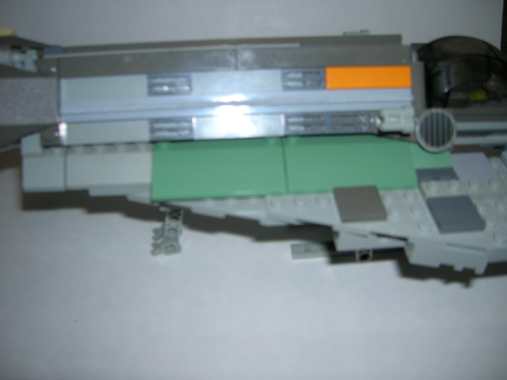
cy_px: 190
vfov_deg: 41.8
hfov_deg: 54.0
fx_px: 498
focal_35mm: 34
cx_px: 254
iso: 50
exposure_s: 1/60.1
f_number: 2.9
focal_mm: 5.7
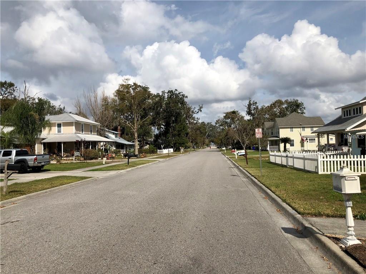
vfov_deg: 49.7
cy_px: 137
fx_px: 296
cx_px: 183
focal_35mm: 28
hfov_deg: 63.4
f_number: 1.8
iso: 20
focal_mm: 3.99
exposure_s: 1/4367
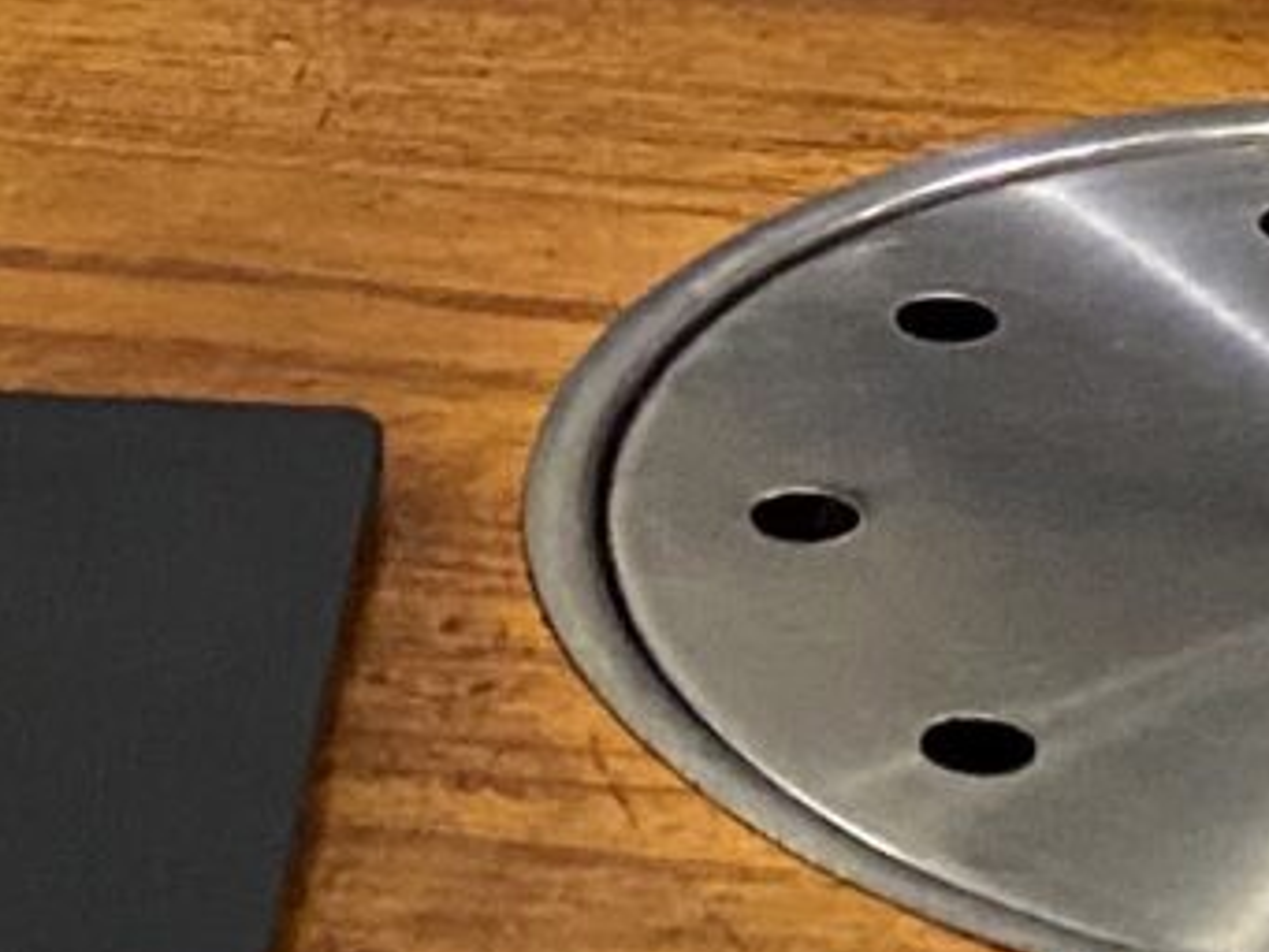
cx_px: 112
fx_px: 7151
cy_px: -2384
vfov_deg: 6.6
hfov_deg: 10.1
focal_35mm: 195
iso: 400
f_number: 1.8
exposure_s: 1/60
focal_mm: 4.25
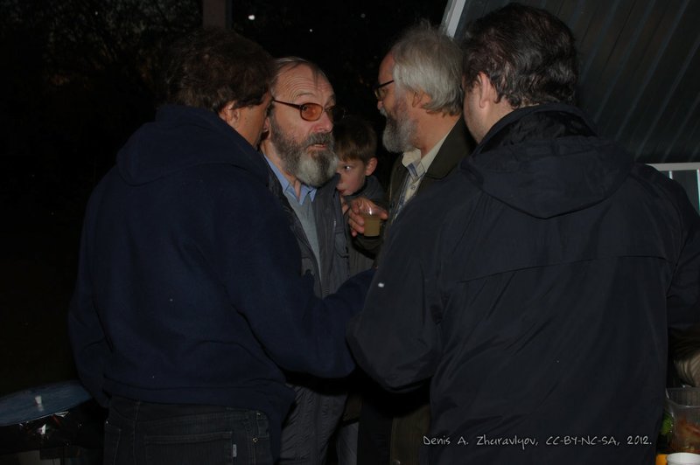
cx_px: 350
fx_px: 1020
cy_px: 232
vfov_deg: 25.7
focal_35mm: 52
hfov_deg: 37.9
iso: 200
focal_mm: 35
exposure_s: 1/10
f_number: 5.6
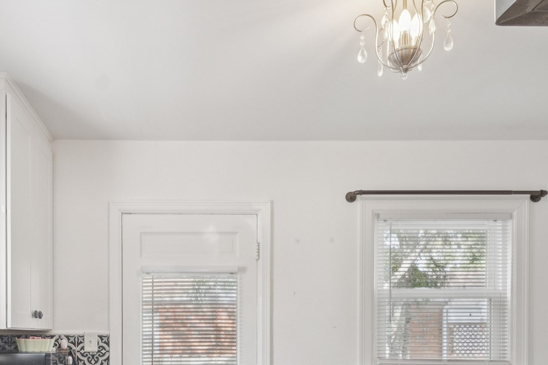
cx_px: 184
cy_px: 344
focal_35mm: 32
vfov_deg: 37.7
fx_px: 487
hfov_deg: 57.5
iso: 640
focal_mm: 14
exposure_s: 1/50
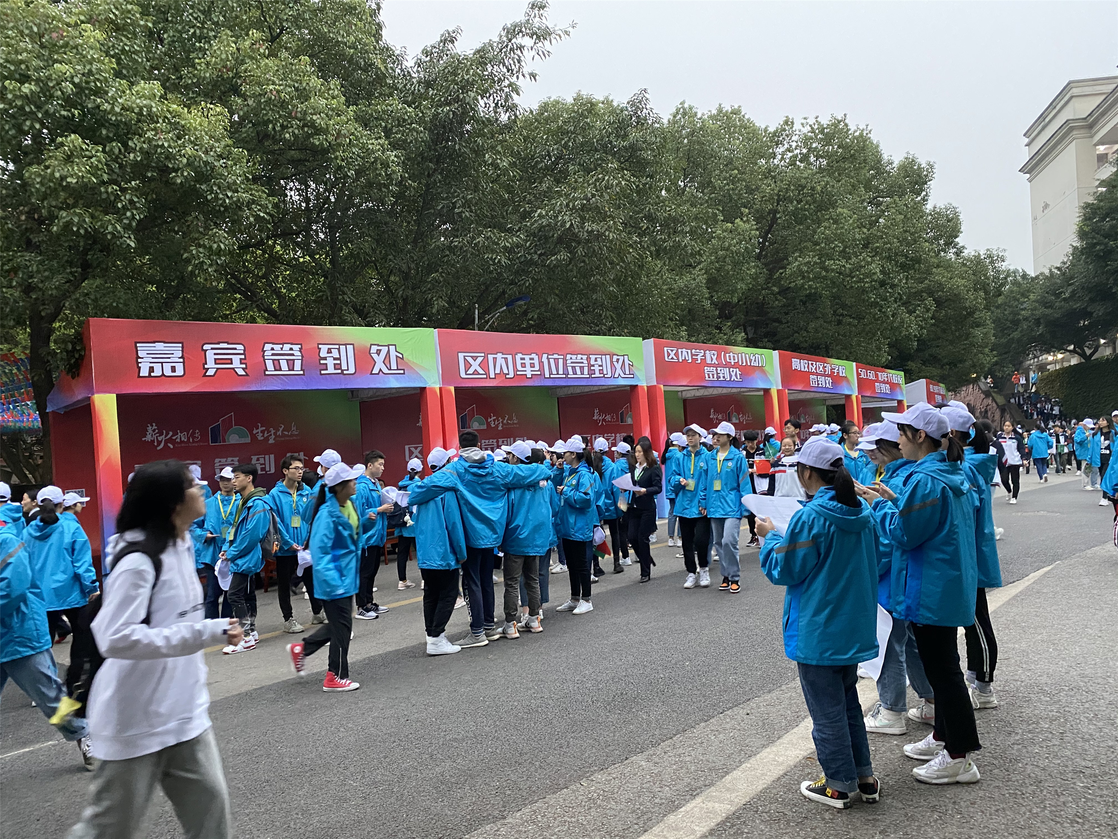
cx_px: 559
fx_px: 840
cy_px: 420
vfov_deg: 53.1
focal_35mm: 26
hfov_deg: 67.3
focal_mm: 4.25
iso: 400
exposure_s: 1/50
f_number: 1.8
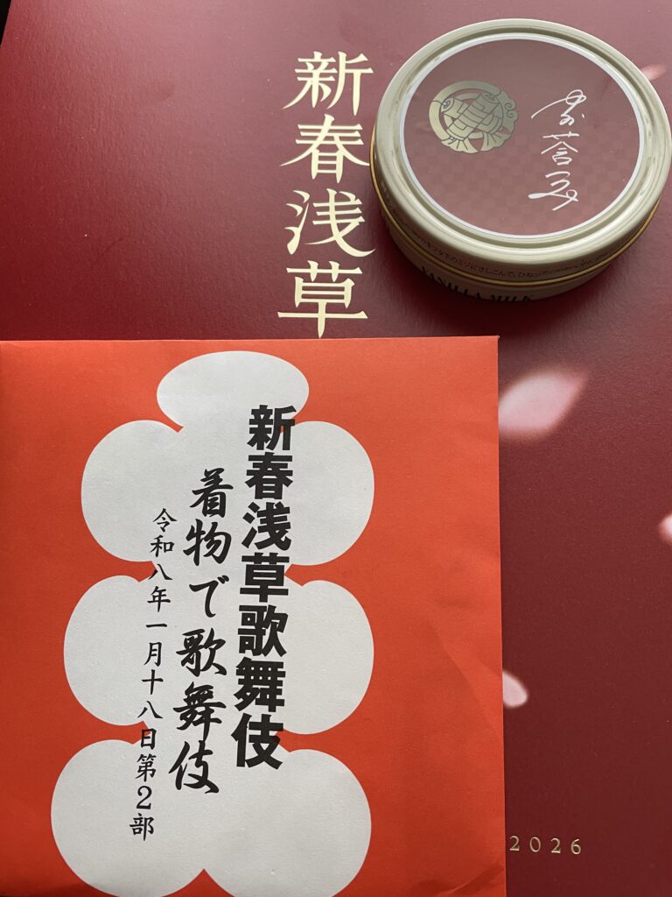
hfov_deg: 53.1
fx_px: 673
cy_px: 448
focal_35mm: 26
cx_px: 336
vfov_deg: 67.3
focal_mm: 4.2
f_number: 1.6
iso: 125
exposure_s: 1/96
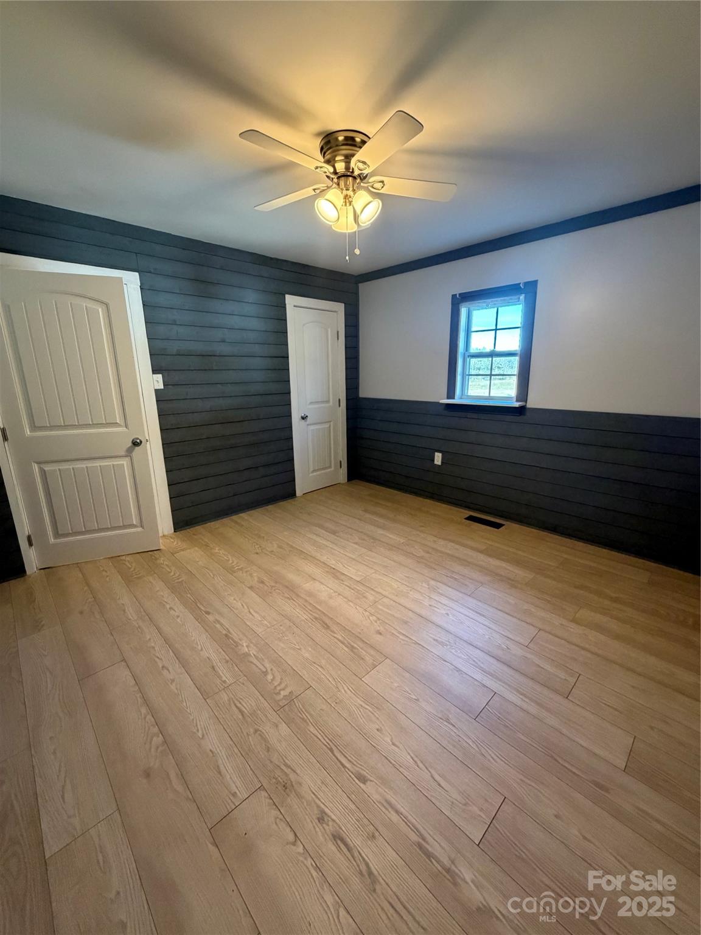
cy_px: 468
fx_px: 378
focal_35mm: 14
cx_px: 350
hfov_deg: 85.7
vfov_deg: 102.1
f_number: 2.2
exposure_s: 1/60
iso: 500
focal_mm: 2.22
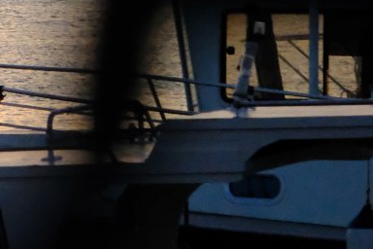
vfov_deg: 2.7
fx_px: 5180
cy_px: -192
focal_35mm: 500
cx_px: -336
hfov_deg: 4.1
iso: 8000
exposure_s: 1/3800
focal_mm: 80
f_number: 8
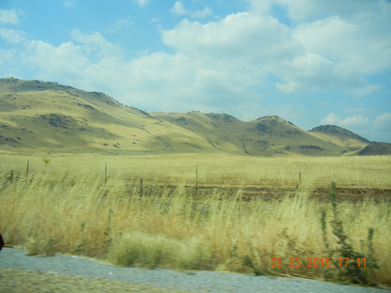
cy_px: 146
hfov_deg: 60.0
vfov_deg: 46.8
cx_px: 196
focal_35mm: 30
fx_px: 339
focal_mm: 5.4
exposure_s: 1/670
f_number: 7
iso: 160
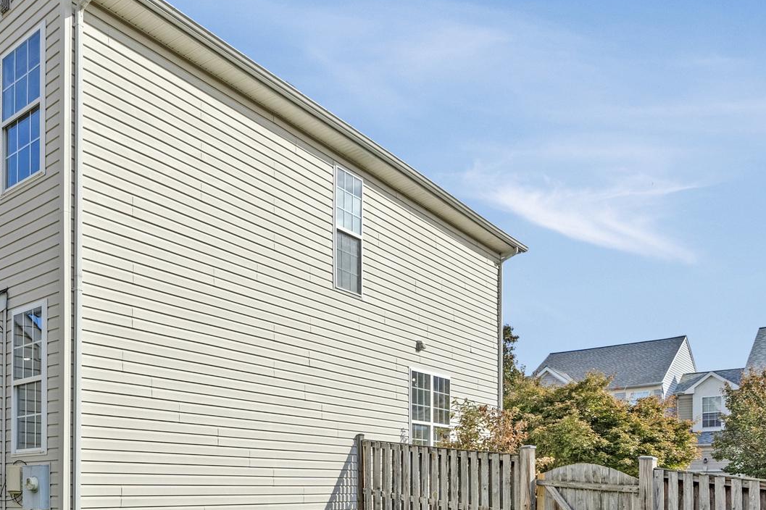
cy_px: 484
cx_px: 130
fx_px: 659
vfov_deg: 38.6
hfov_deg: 55.1
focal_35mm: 31
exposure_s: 1/2500
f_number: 7.1
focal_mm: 16
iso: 1250
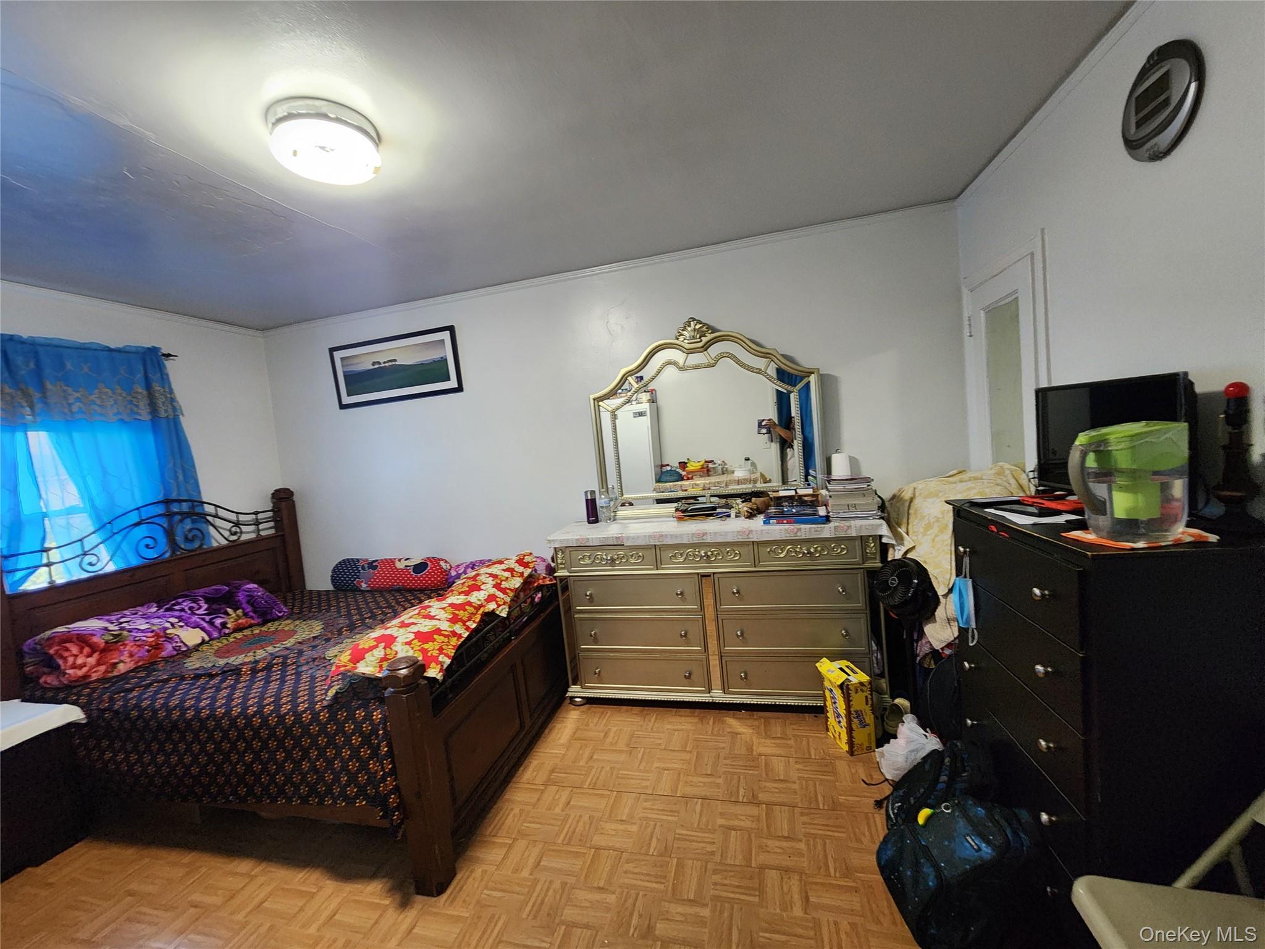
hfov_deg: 106.2
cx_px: 632
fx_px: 475
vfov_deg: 89.9
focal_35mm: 13
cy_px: 474
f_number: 2.2
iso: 500
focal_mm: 2.2
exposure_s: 1/30
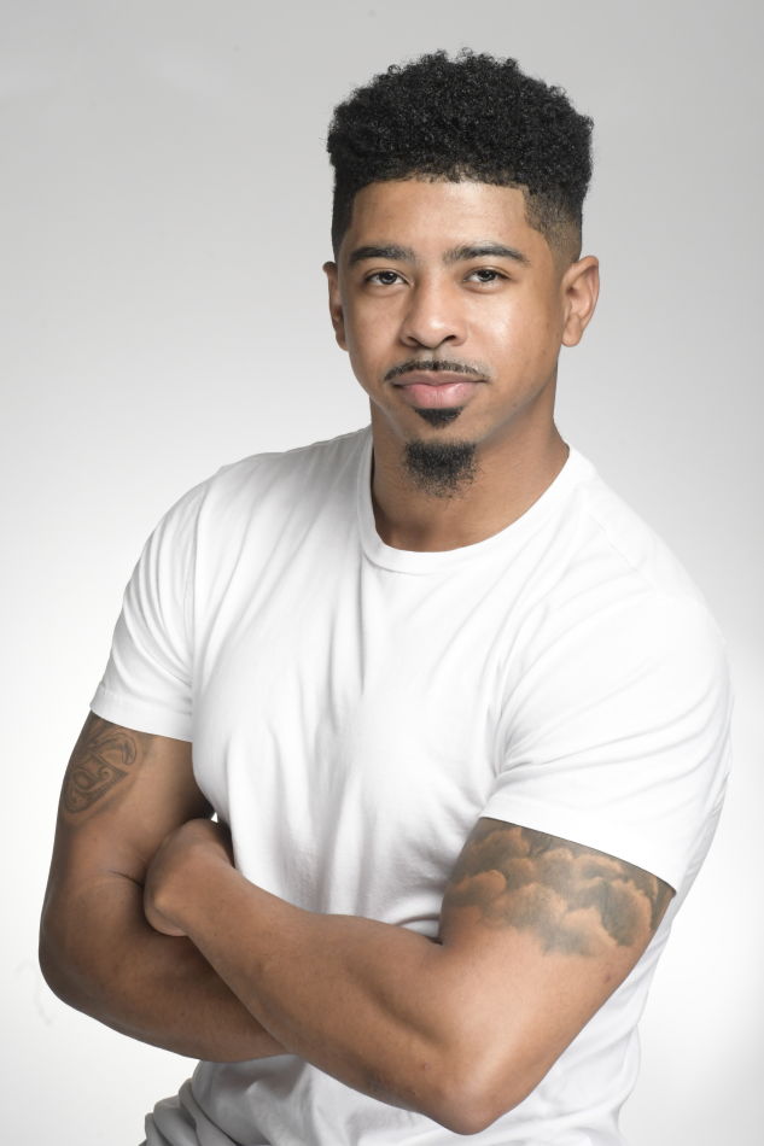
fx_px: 4681
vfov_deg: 14.0
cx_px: 382
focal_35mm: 147
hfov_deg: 9.3
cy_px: 573
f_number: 18
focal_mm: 98
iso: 2500
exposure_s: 1/250
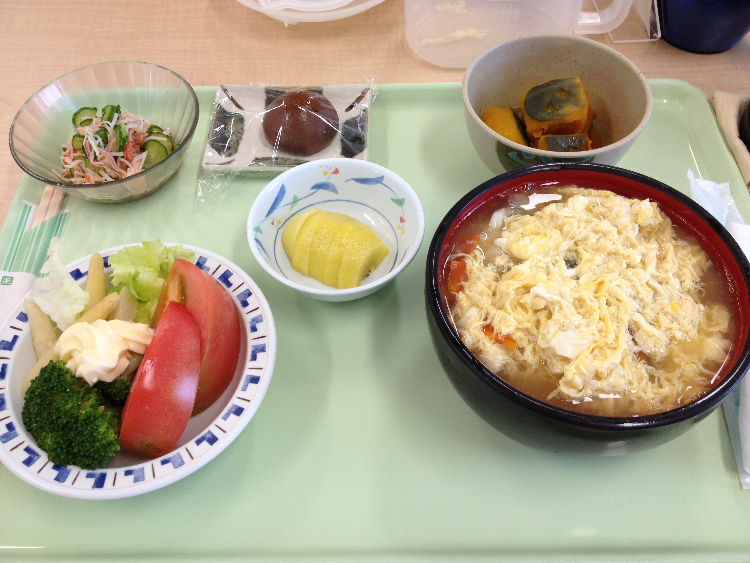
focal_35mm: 35
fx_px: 758
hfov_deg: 52.6
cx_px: 375
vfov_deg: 40.7
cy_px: 282
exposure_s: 1/60
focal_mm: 4.28
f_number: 2.4
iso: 80
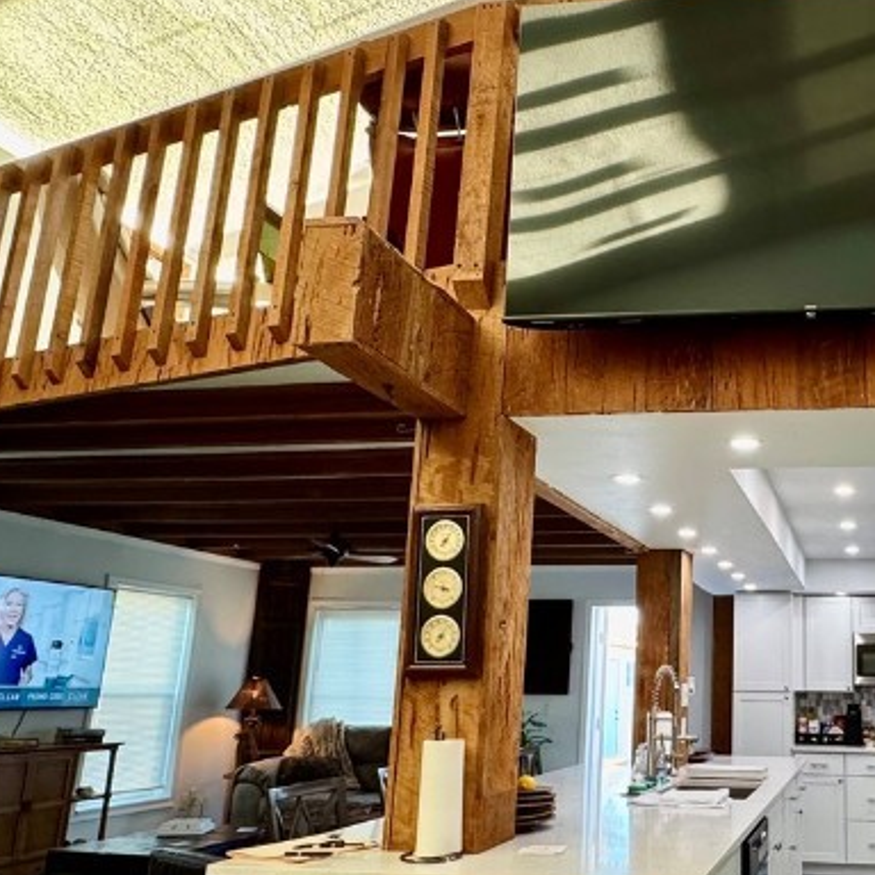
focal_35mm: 33
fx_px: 944
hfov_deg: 46.4
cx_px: 731
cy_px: 485
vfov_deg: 49.7
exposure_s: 1/120
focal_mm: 2.22
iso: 320
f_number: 2.2
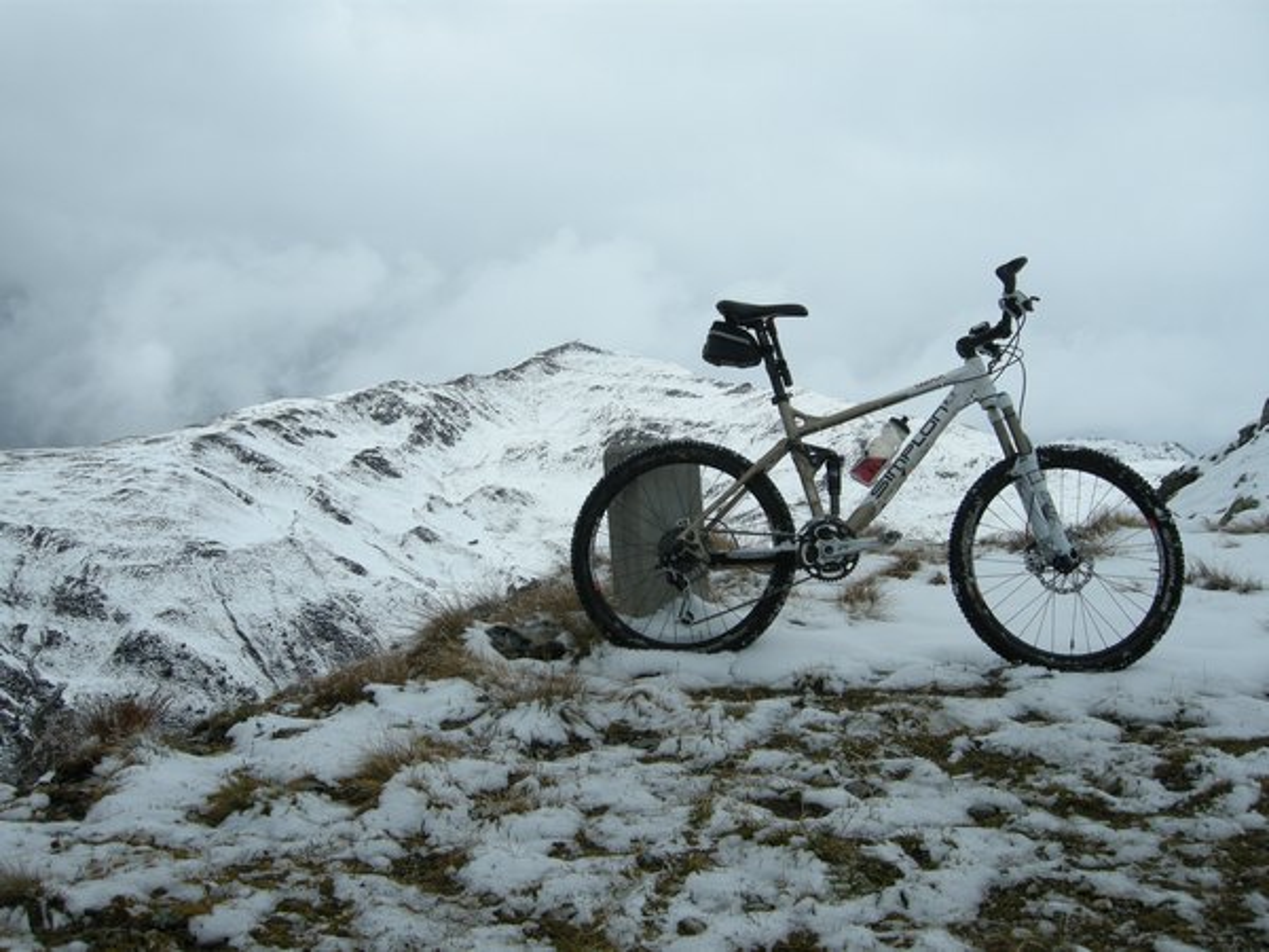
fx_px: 1283
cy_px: 476
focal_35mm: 35
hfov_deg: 52.6
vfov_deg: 40.7
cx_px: 634
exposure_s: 1/730
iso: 64
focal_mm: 7.5
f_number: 4.3
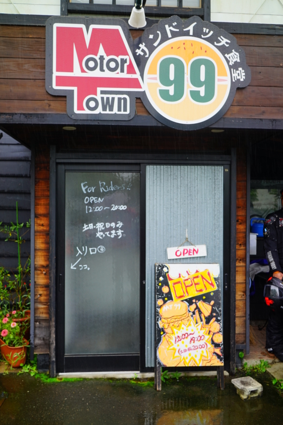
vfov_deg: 61.9
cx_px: 142
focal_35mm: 30
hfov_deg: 43.6
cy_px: 212
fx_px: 354
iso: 100
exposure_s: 1/60
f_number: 4.5
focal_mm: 20
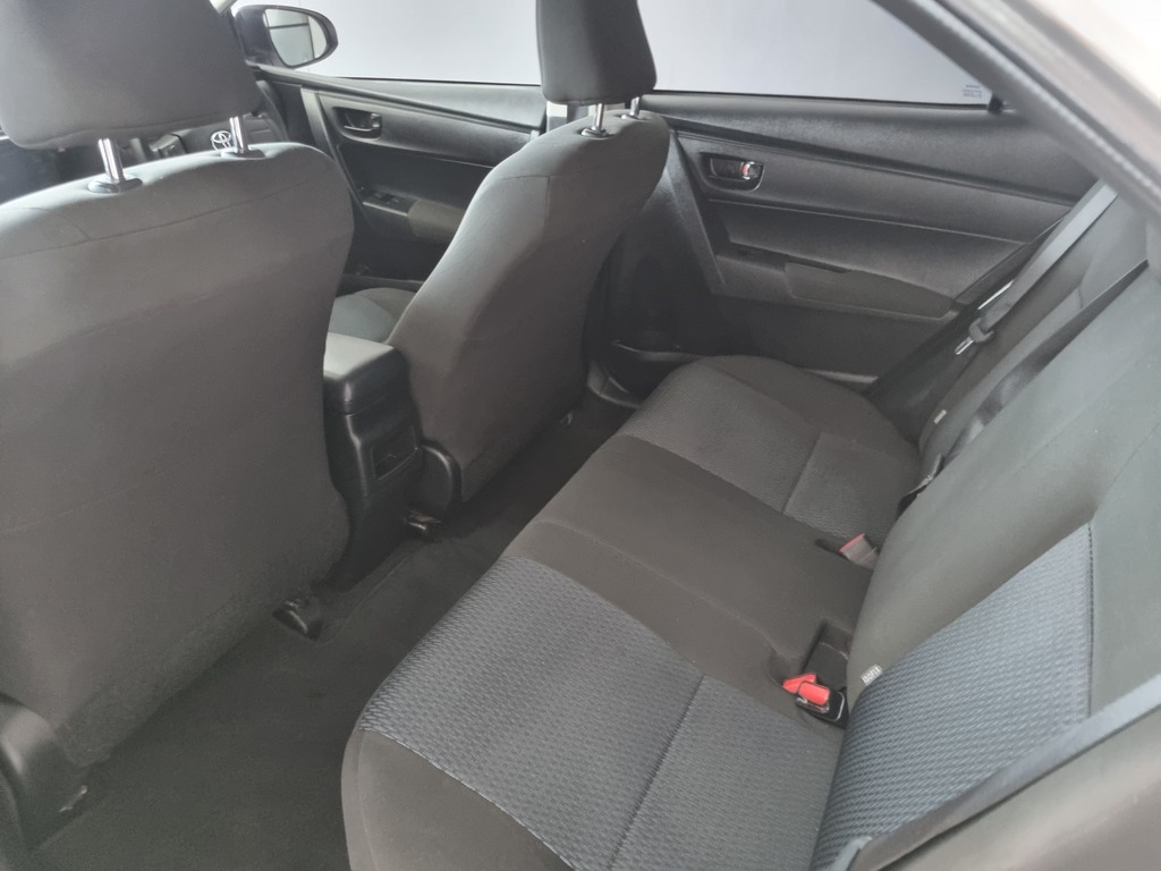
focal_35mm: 26
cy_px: 436
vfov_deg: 53.1
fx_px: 872
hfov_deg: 67.3
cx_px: 580
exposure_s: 1/25
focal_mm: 5.4
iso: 800
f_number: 1.8
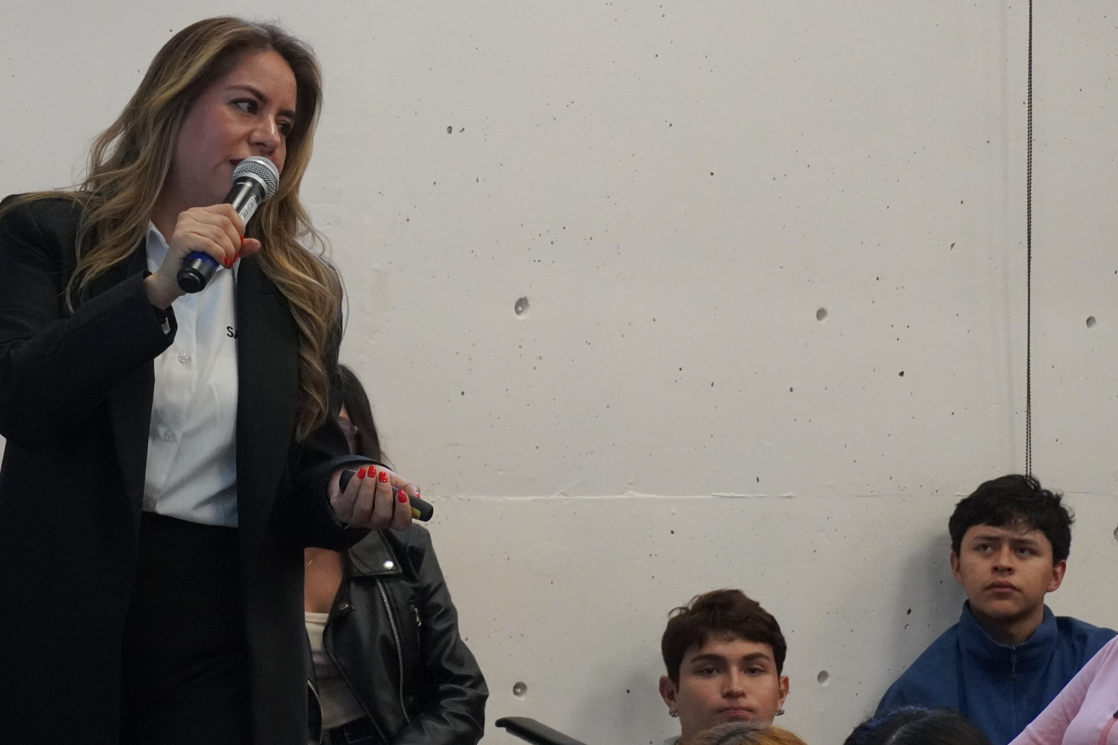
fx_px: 3882
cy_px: 313
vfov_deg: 11.0
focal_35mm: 125
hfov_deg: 16.3
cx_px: 315
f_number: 5.6
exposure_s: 1/160
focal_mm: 50
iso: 4000
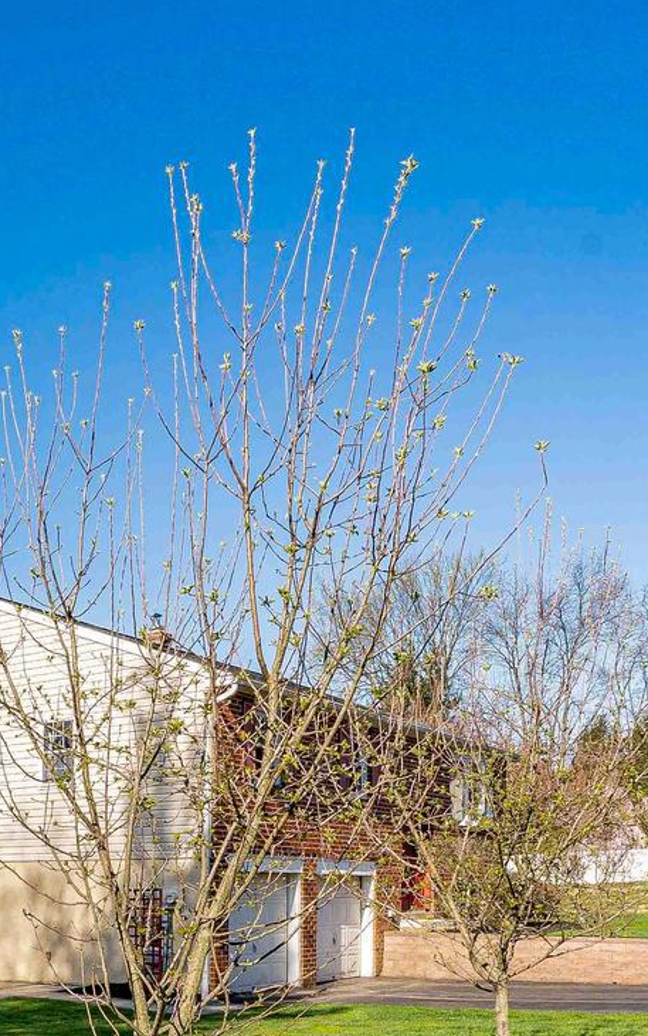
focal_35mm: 40
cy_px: 912
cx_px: -51
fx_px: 1129
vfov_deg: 45.2
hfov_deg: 29.2
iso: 320
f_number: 11
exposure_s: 1/400
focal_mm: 14
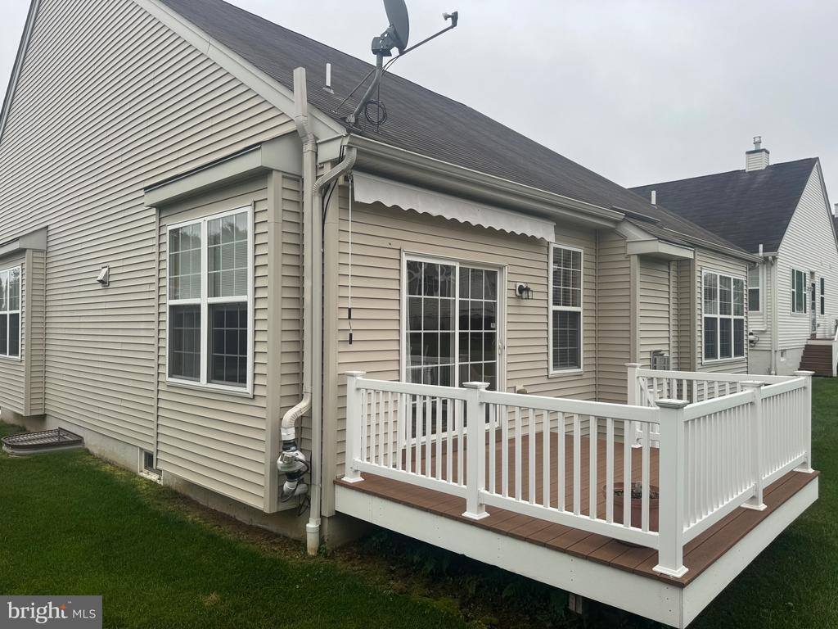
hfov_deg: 71.6
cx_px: 419
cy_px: 314
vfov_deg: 56.8
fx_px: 581
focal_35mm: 24
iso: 80
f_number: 1.78
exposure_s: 1/842
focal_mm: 6.76
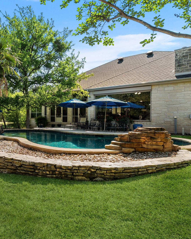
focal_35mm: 23
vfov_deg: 72.6
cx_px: 28
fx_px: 162
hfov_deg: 54.8
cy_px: 118
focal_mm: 16
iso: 200
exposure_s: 1/60
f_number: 11
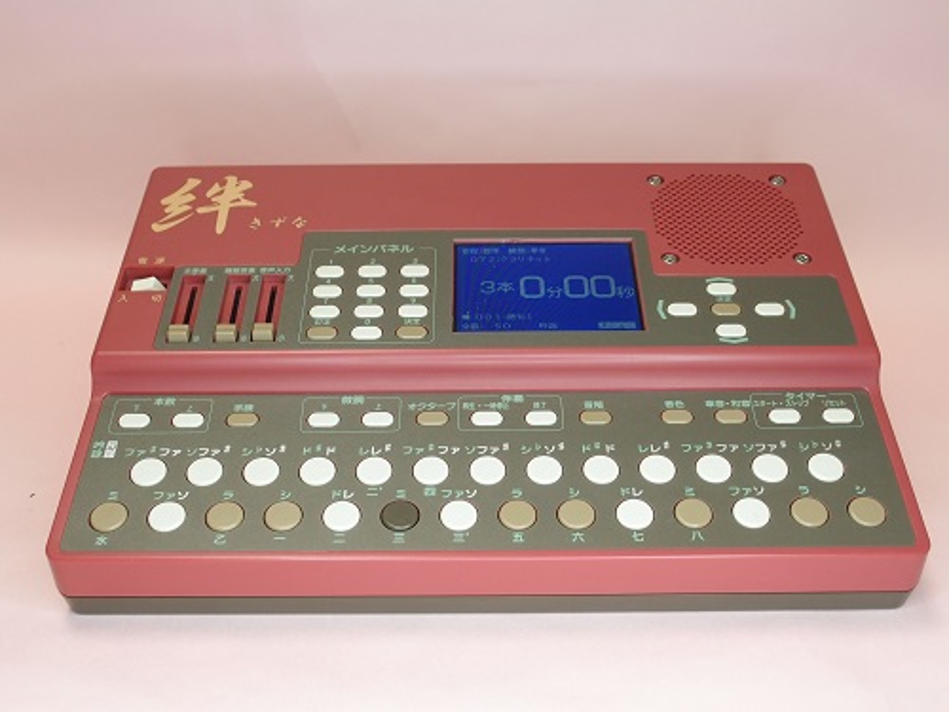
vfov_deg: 35.1
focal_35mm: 41
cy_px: 356
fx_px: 1124
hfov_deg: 45.8
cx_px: 474
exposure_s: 1/30
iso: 200
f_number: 3.2
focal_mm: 8.99
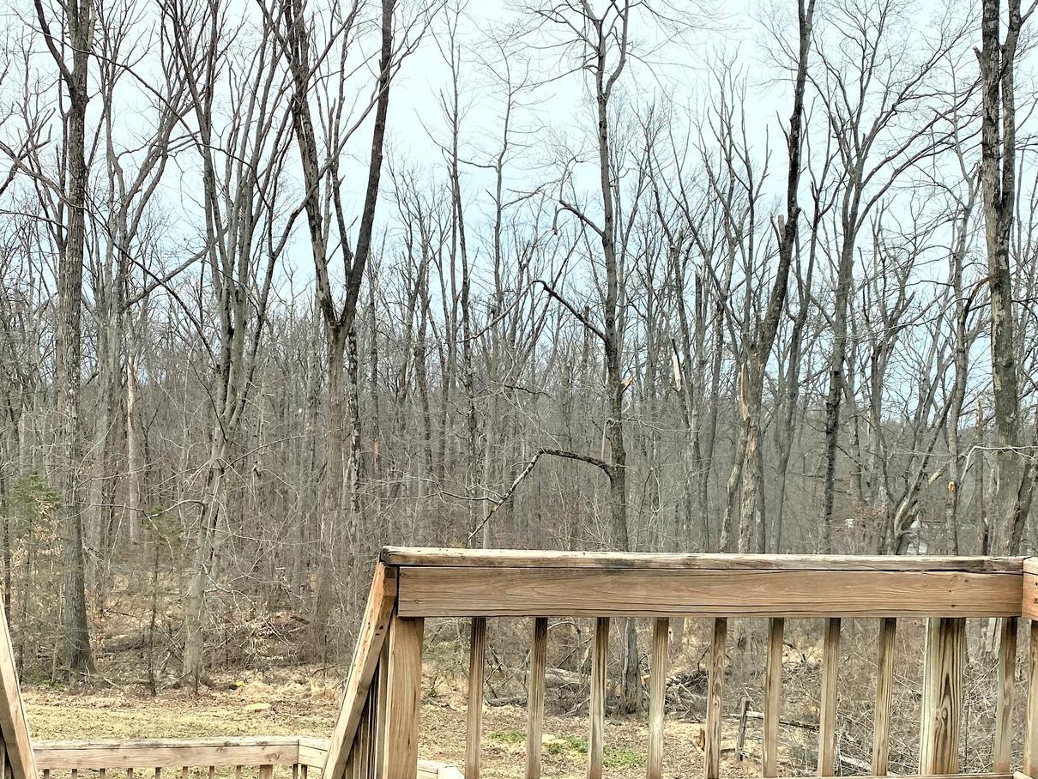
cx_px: 499
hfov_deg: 42.9
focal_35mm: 44
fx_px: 1320
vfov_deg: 32.6
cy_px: 517
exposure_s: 1/1484
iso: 32
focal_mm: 4.25
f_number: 1.8
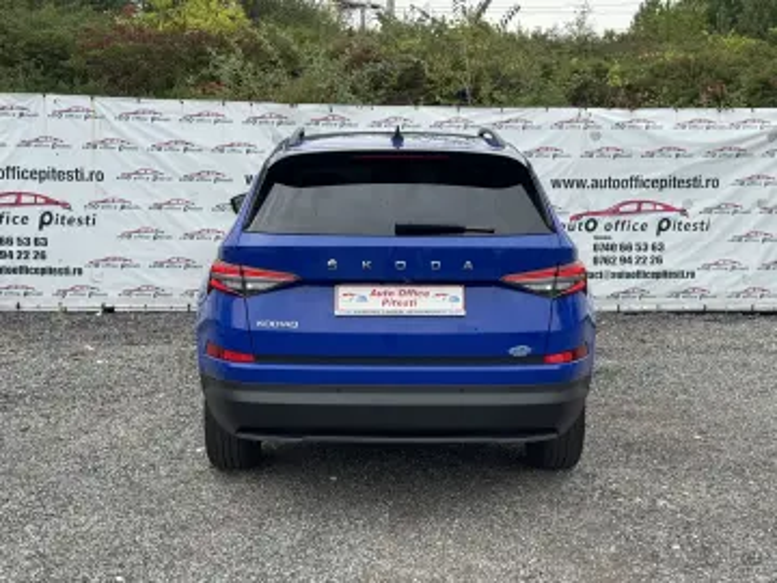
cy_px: 292
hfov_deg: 39.7
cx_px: 388
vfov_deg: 30.3
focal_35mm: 48
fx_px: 1077
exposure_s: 1/1724
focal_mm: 6.76
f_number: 1.78
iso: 64
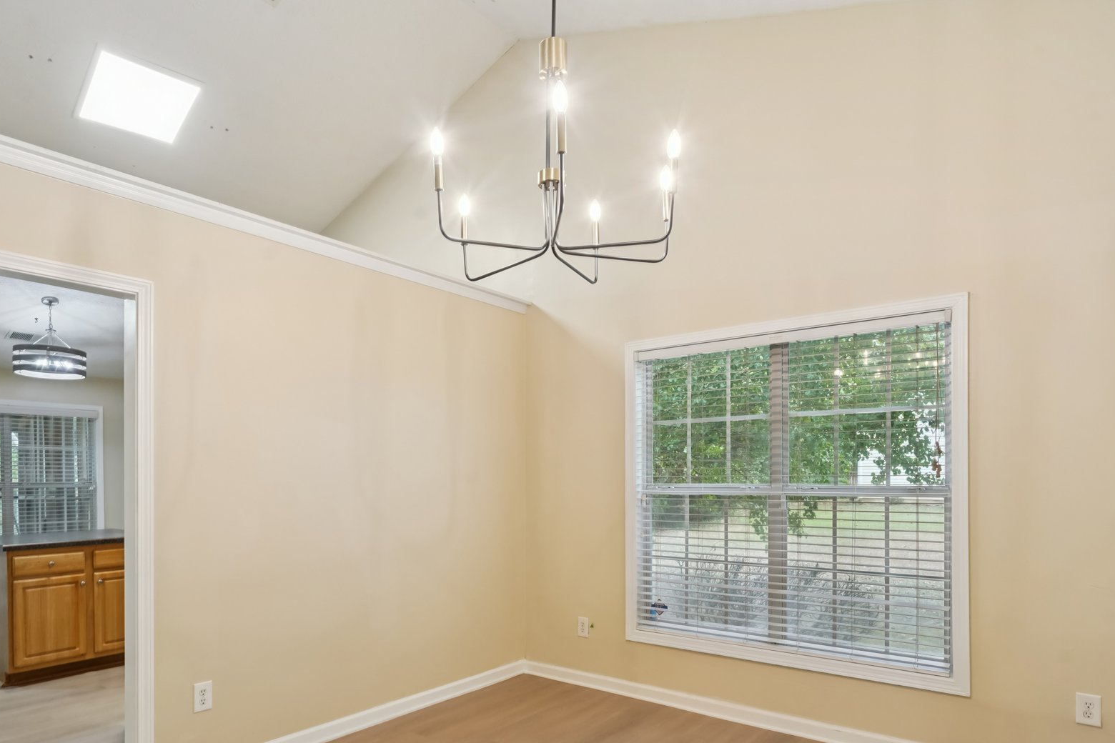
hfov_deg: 81.1
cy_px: 476
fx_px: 650
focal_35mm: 21
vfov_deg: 58.5
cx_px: 527
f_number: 9
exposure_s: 1/6
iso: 400
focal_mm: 16
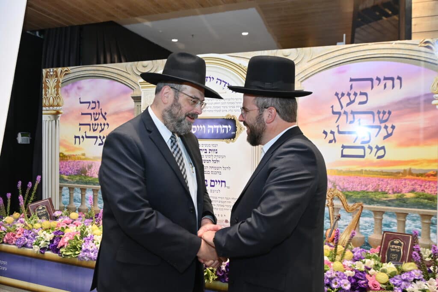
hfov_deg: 60.3
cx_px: 219
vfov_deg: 42.3
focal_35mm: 31
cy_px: 146
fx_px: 377
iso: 1600
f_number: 5.6
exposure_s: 1/125
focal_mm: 31
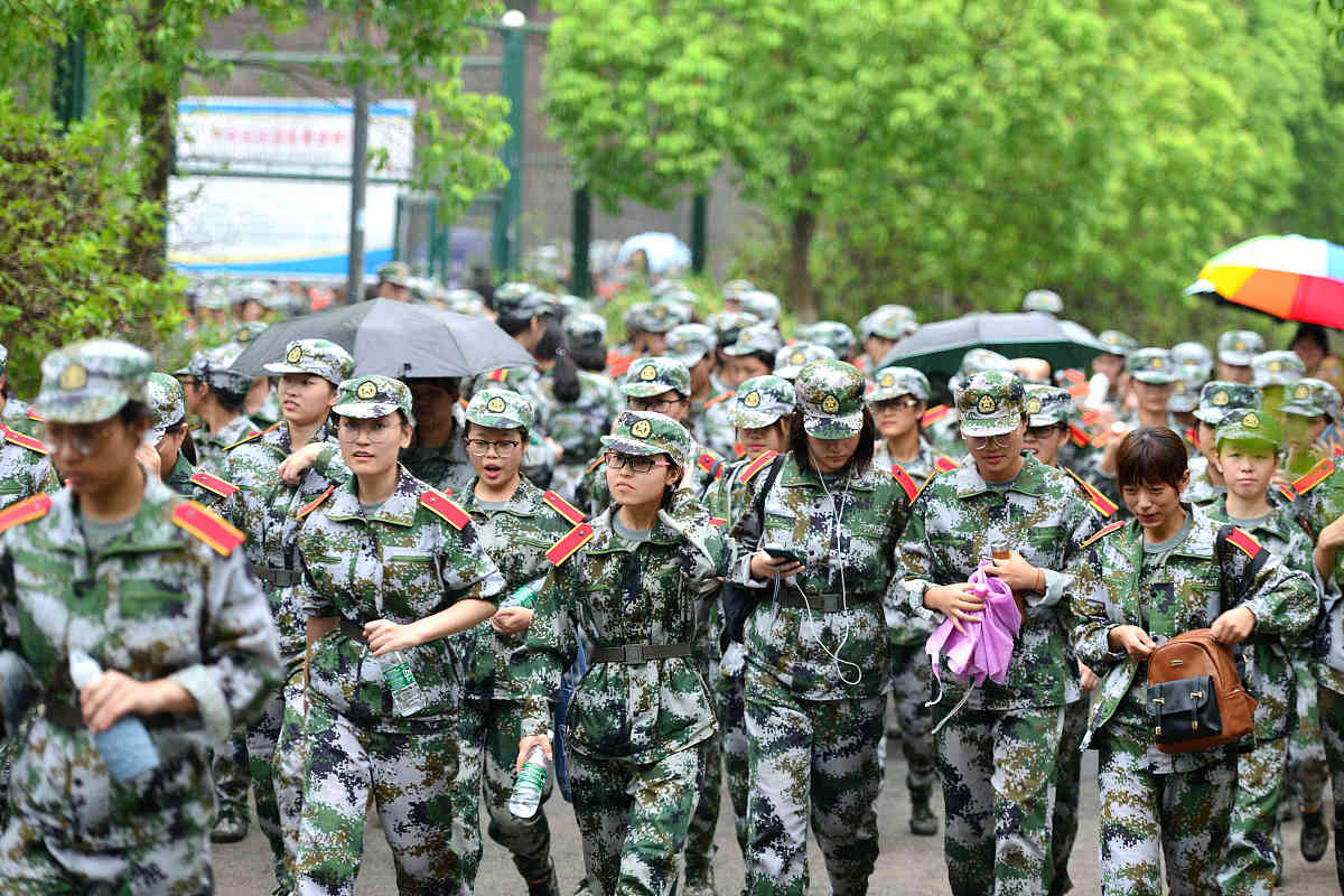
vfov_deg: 11.4
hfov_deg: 17.1
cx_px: 672
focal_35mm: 120
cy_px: 448
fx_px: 4480
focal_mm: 120
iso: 160
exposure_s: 1/160
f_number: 2.8
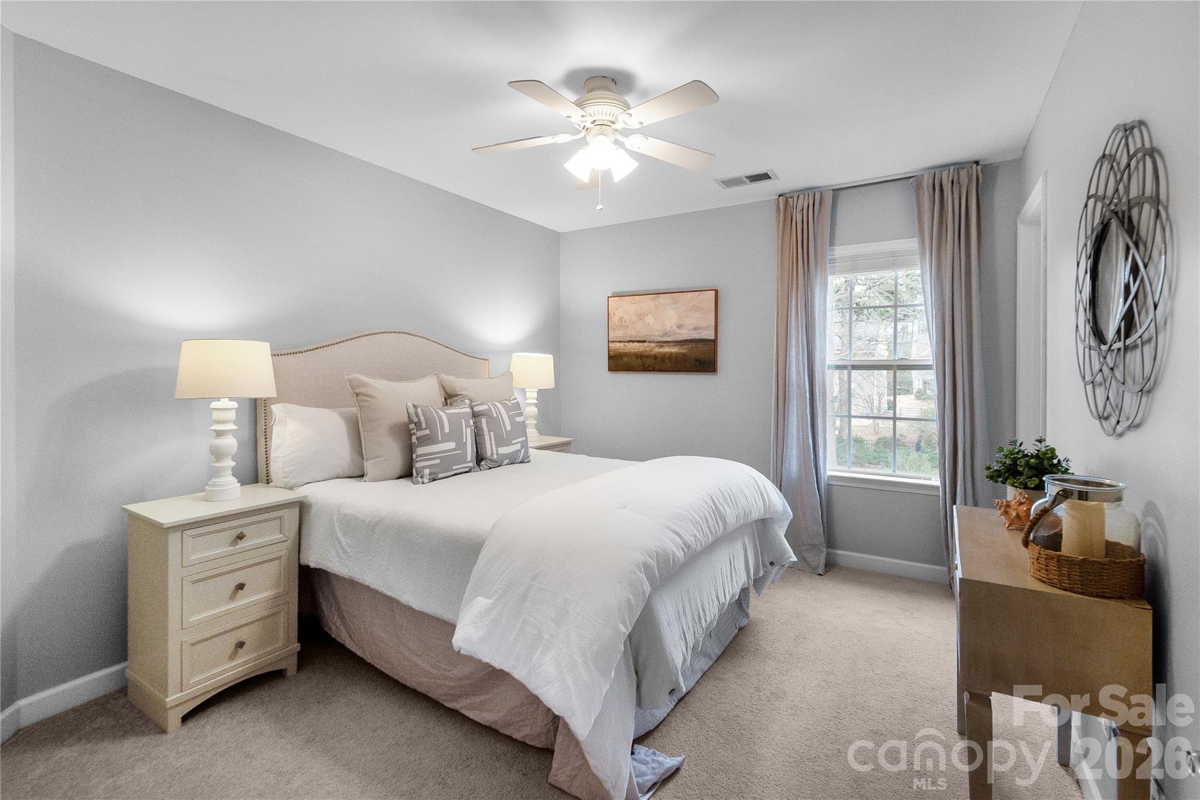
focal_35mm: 15
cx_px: 600
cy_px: 400
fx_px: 500
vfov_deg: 77.3
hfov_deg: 100.4
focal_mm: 10
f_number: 8
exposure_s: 1/15
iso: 500
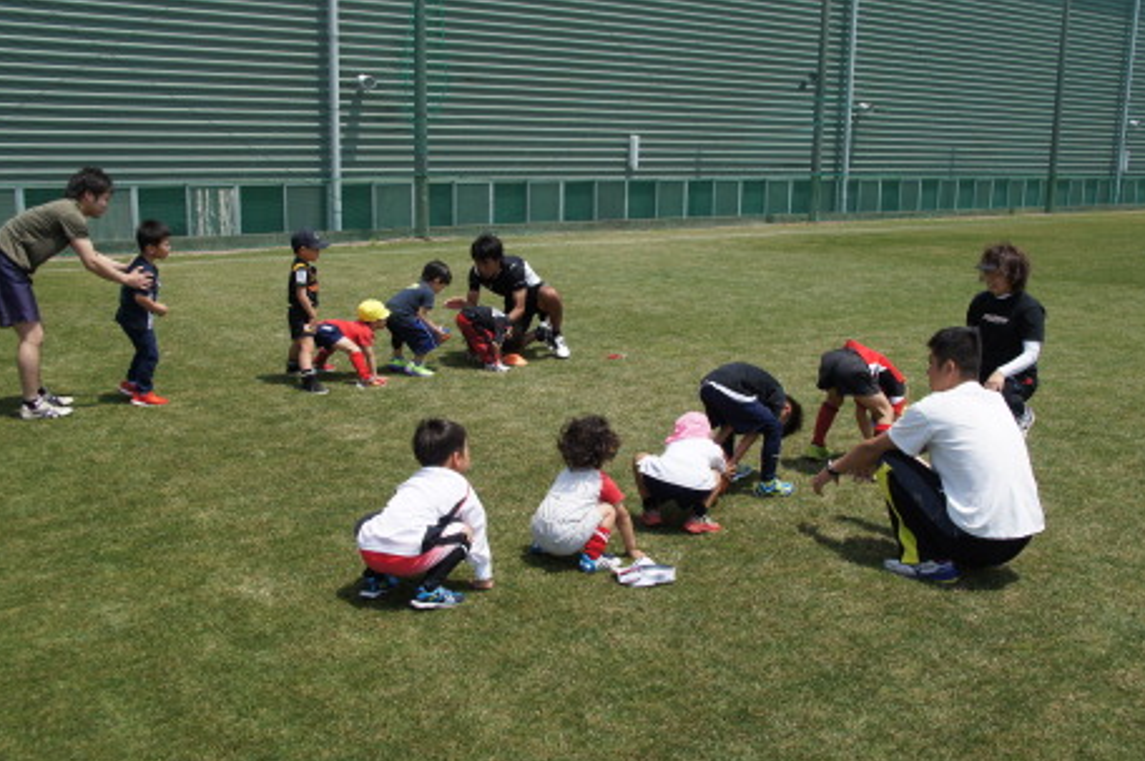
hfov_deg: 55.1
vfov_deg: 38.2
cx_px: 595
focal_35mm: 35
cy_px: 382
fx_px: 1098
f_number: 5.6
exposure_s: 1/2500
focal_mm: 21
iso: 400
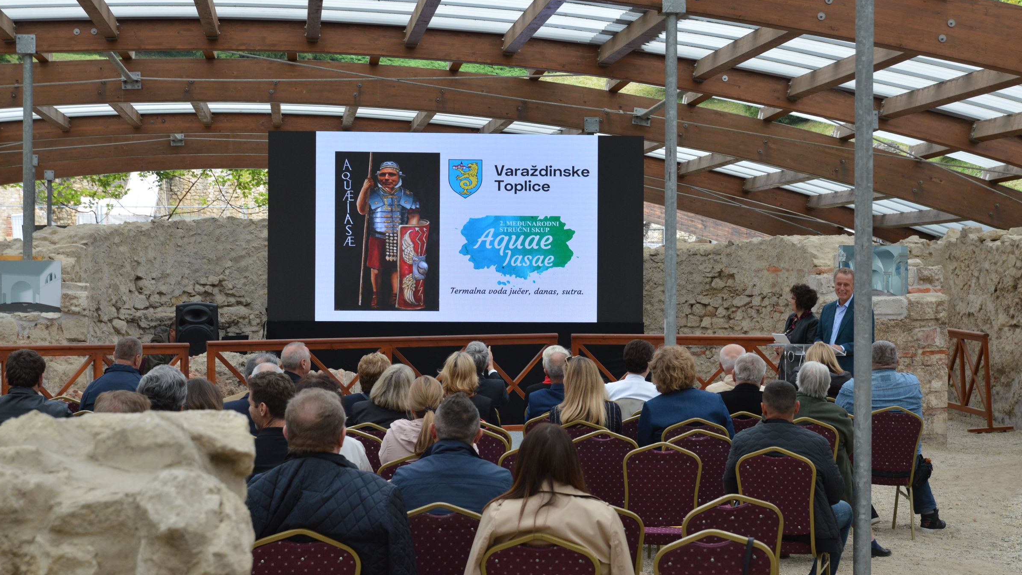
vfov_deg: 15.3
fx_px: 2141
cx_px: 511
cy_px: 270
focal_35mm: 79
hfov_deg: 26.8
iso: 400
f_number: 5.6
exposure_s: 1/250
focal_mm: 50
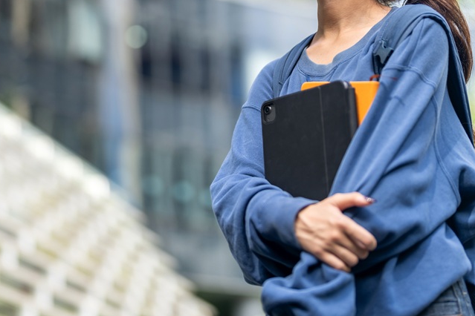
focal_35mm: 93
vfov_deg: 14.6
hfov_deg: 21.9
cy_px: 39
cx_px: 216
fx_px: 1227
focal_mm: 50
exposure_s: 1/1250
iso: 100
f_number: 1.2
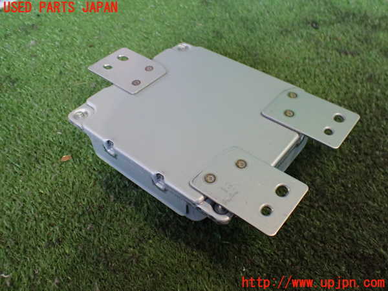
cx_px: 194
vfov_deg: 46.8
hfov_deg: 60.0
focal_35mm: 30
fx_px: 336
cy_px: 146
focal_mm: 5.4
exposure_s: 1/125
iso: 640
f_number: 2.3
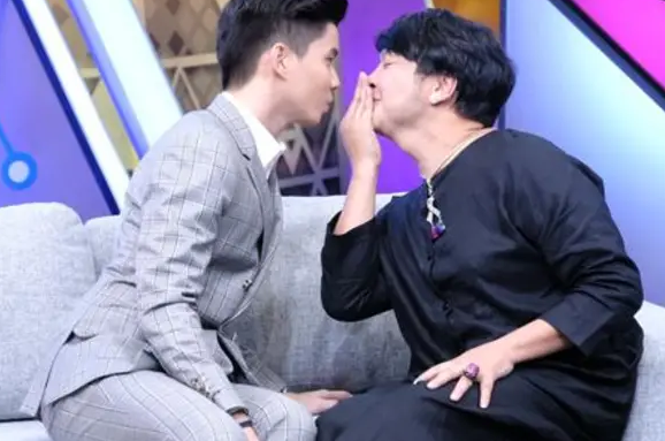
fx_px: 4333
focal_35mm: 235
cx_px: 342
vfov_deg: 5.8
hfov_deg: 8.8
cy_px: 200
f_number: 8
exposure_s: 1/500
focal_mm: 116.1
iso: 6400
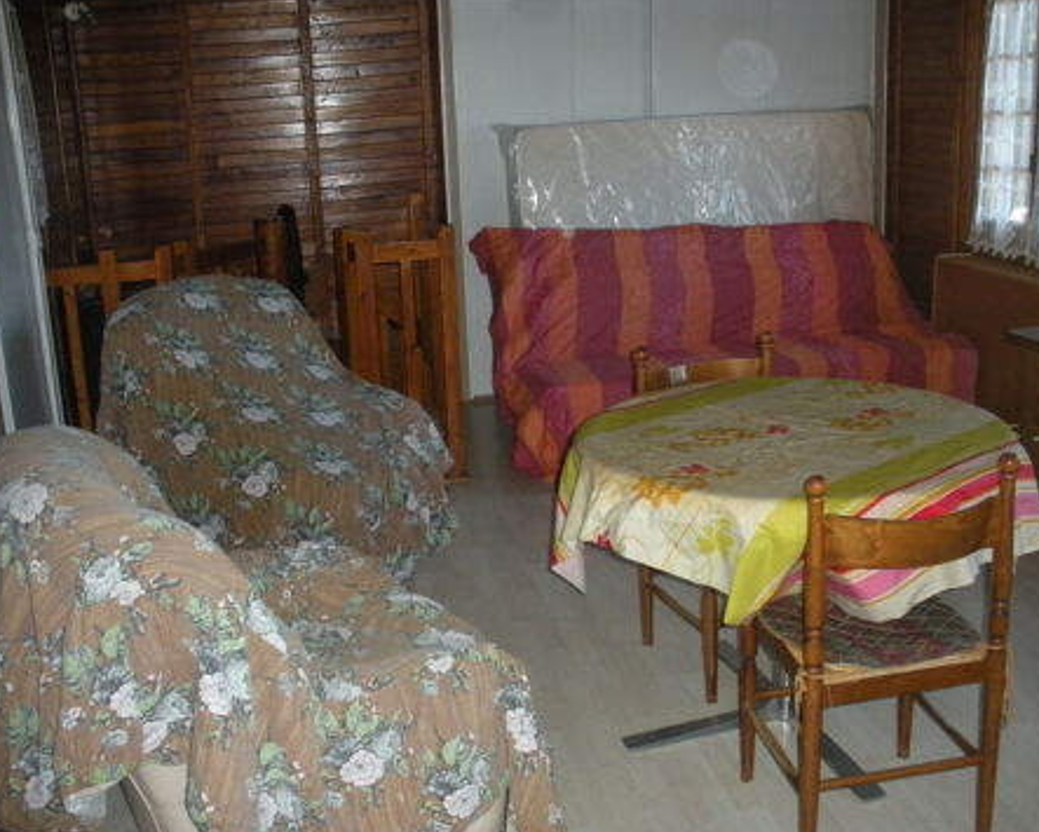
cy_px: 417
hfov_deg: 49.1
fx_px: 1139
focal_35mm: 37
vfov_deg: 40.2
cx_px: 530
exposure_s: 1/60
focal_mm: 6.3
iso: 406
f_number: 3.5
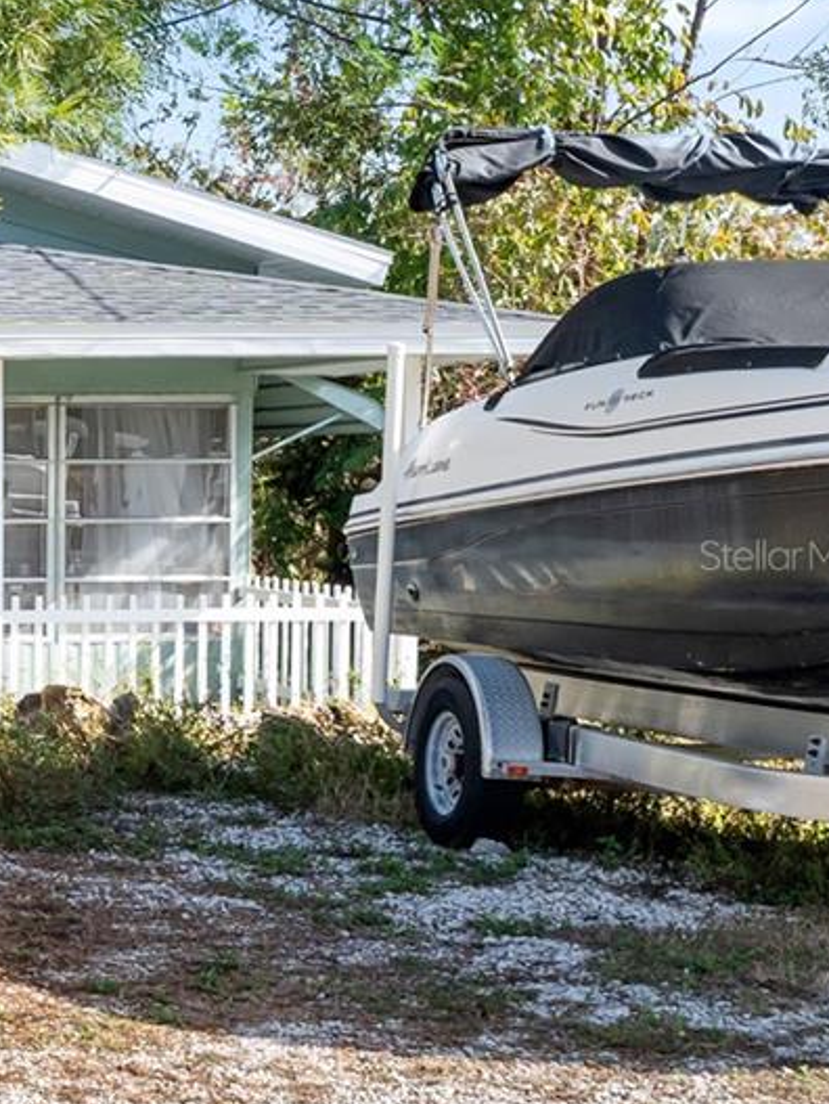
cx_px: -789
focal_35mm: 70
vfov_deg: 27.8
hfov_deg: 16.5
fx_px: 2232
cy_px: 555
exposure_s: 1/1000
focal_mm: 16
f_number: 5
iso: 500
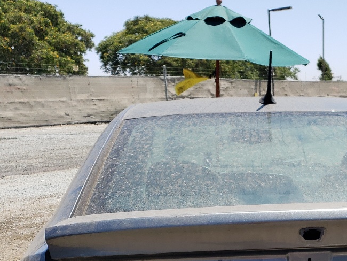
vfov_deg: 21.6
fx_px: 642
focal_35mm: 64
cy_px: 294
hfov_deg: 29.5
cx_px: 281
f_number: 1.5
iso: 50
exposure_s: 1/2000
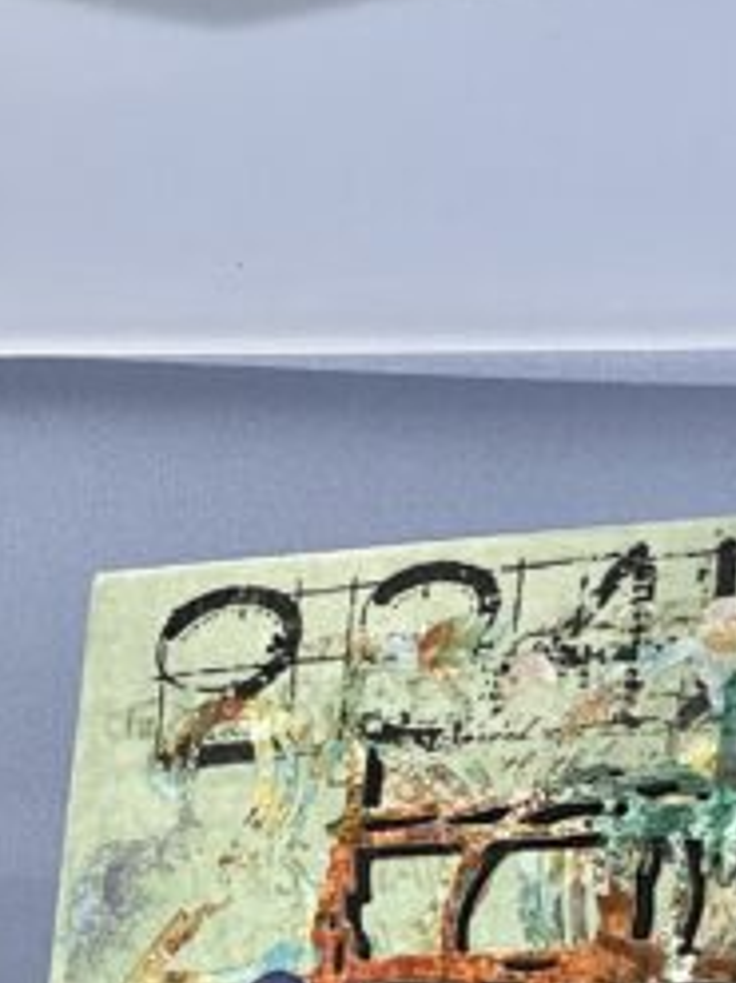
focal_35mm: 216
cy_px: 1504
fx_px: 6129
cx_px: -76
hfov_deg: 6.8
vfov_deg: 8.9
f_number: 2
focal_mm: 6
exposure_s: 1/100
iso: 100
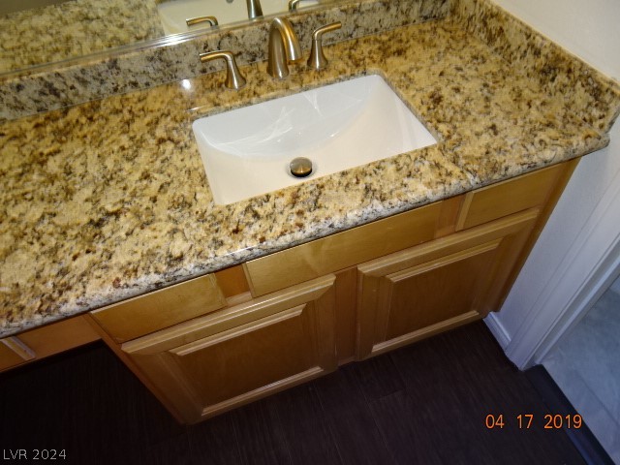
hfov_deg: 71.6
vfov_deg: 56.8
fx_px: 430
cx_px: 310
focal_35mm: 24
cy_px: 232
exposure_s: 1/30
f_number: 3.5
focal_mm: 4.1
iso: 80
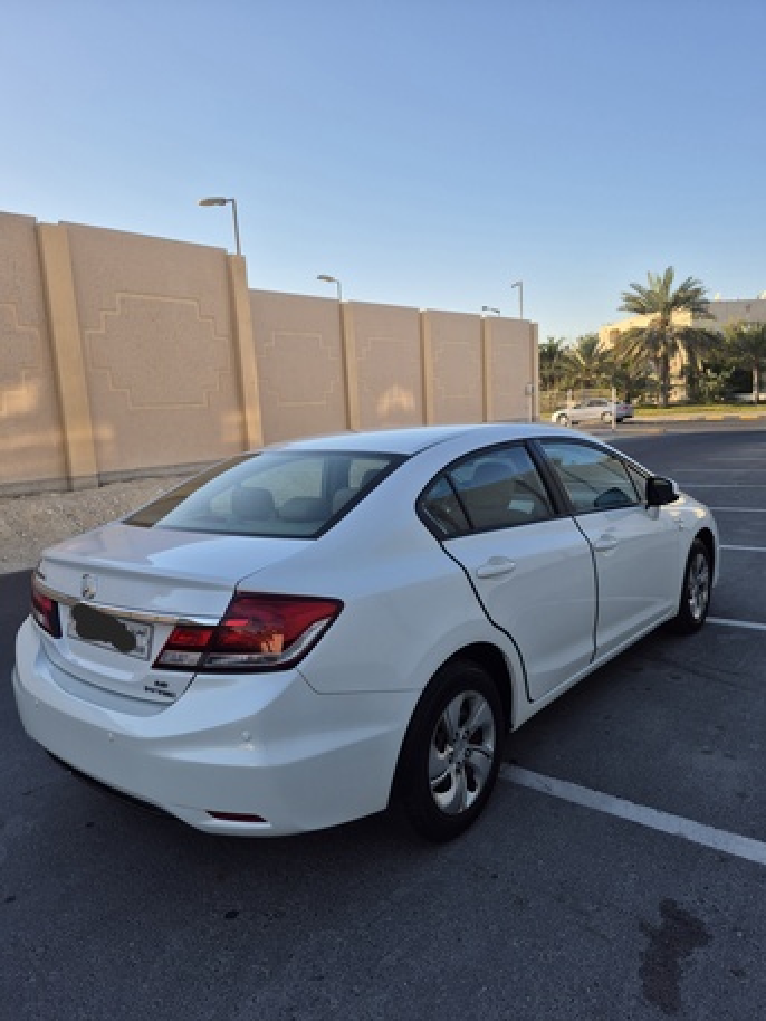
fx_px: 678
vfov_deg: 73.9
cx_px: 383
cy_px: 510
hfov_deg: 58.9
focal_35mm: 23
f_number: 1.8
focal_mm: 5.4
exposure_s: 1/909
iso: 25
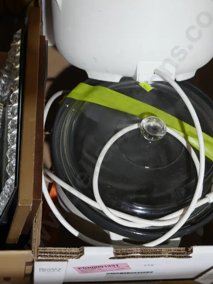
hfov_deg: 24.0
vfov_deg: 31.6
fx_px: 500
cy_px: 124
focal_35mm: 61
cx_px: 126
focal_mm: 24
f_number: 5.6
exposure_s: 1/60
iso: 1250
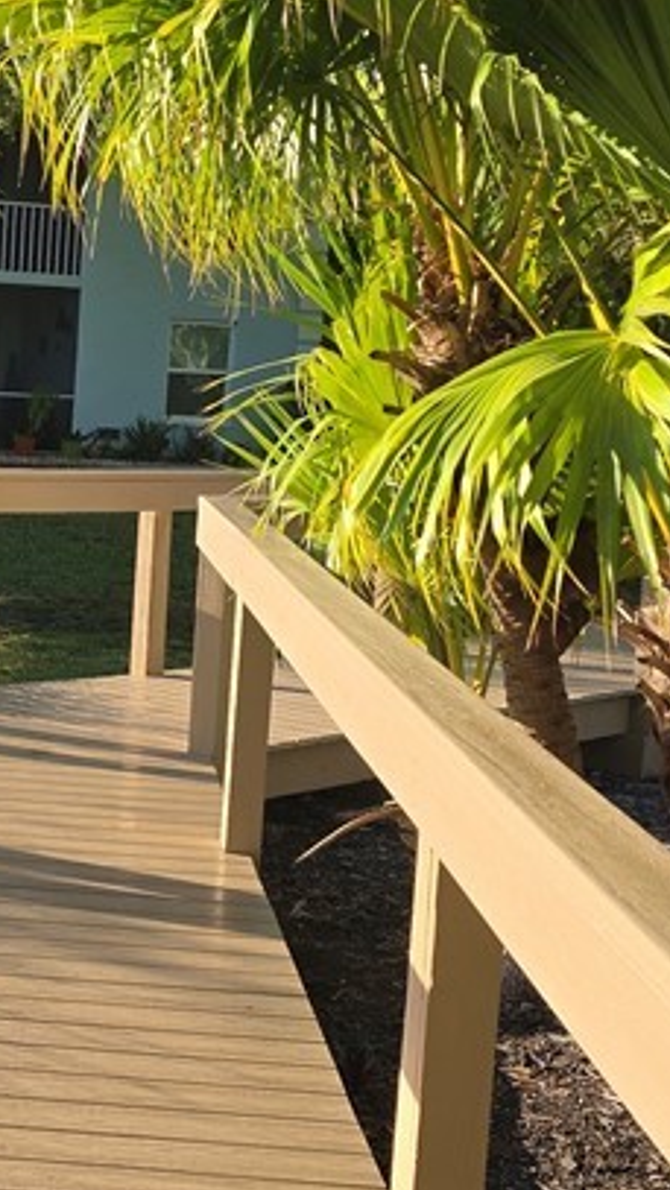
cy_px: 605
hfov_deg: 18.2
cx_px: -132
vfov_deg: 33.3
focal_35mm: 63
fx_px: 1989
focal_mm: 6.3
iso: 12
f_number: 1.7
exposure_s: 1/507
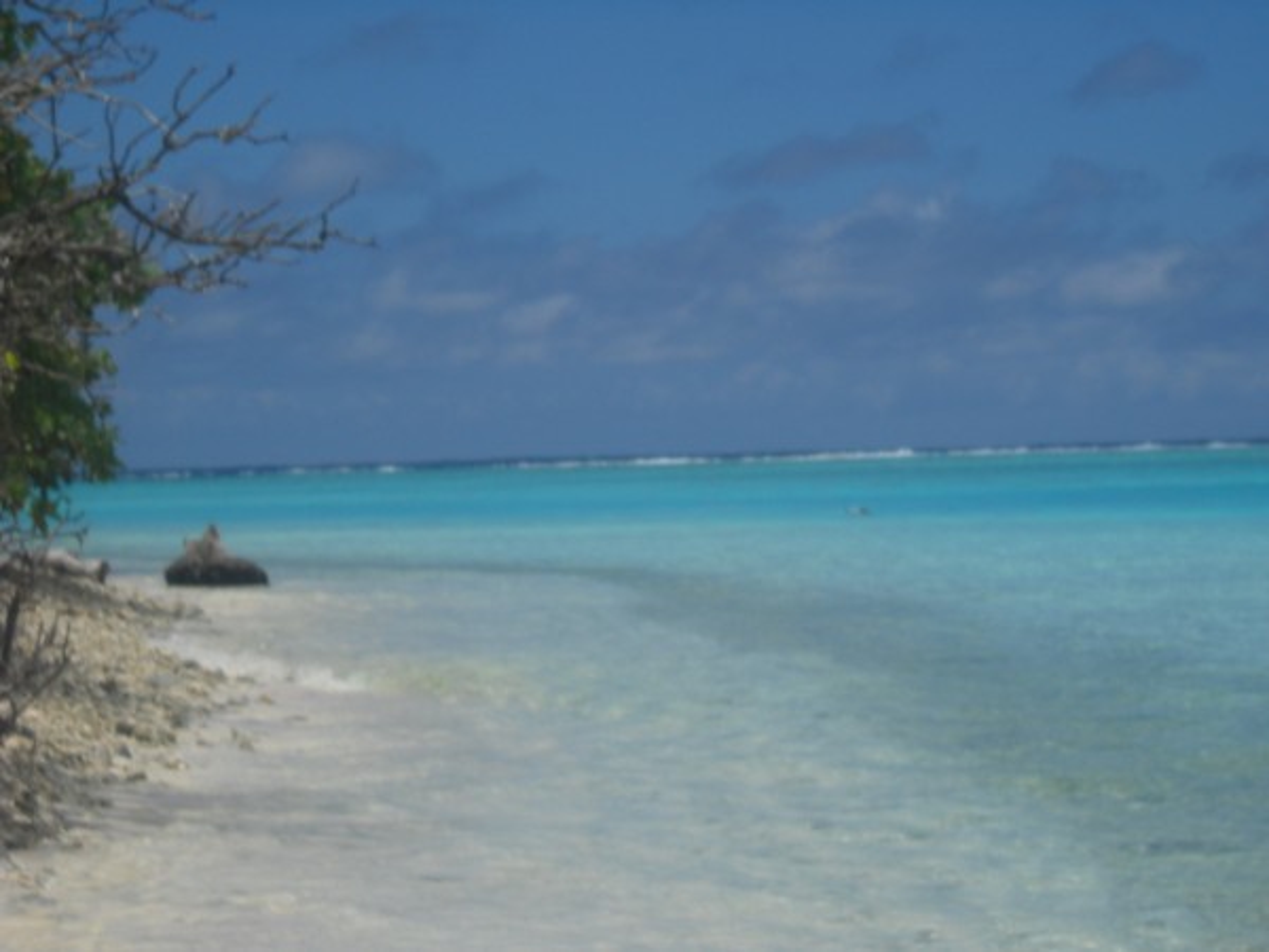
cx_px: 634
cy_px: 476
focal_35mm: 124
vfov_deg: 12.0
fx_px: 4546
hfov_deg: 15.9
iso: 64
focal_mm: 20.49
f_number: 10.6
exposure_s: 1/260
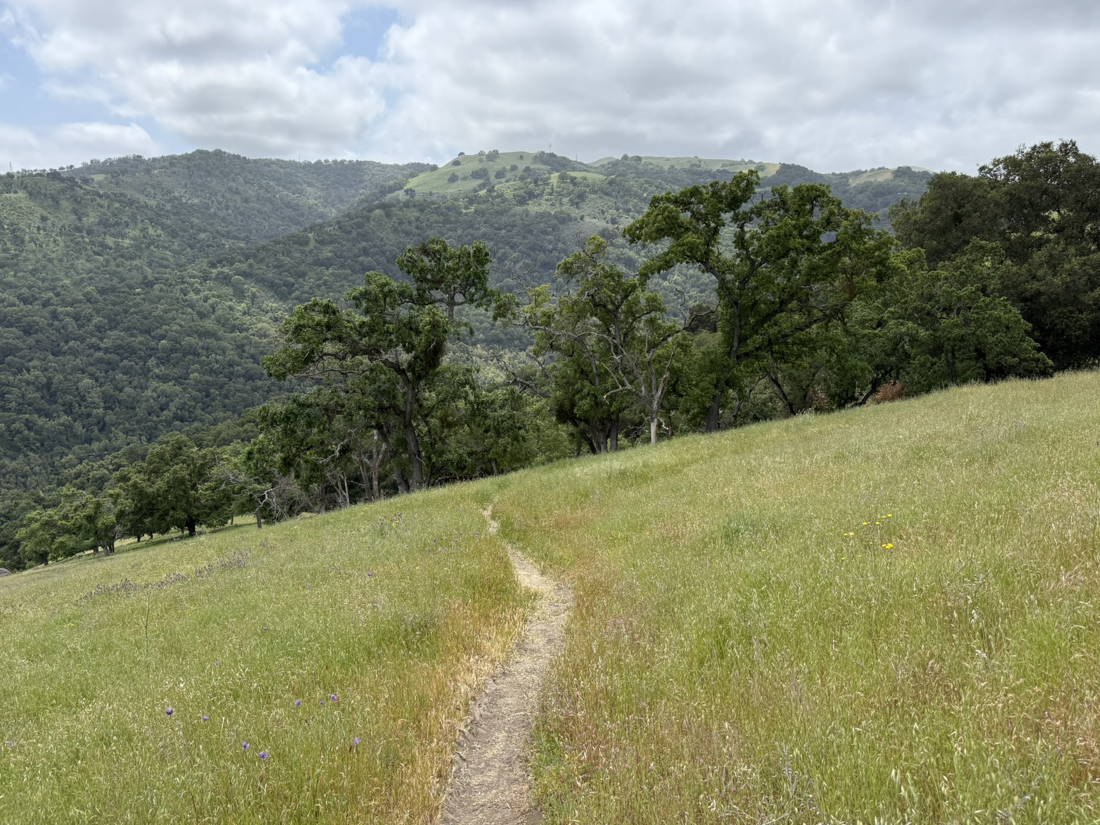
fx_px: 858
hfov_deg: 65.3
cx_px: 540
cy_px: 410
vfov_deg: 51.4
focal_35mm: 27
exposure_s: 1/4673
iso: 100
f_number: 1.78
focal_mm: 6.76
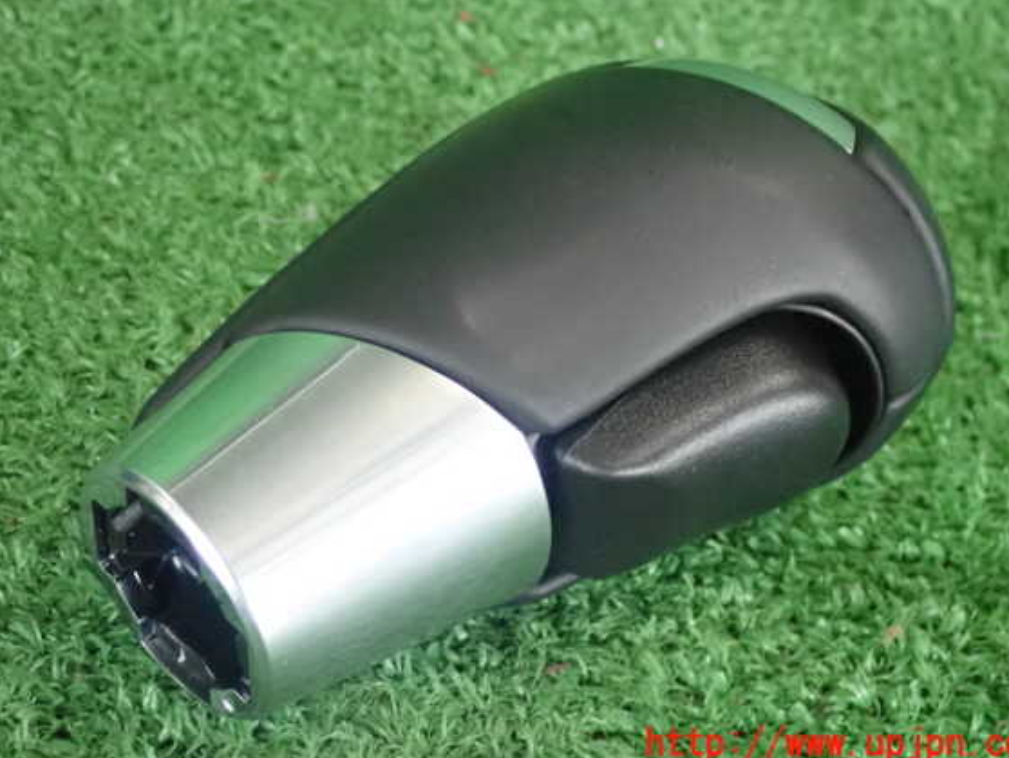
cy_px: 360
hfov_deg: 22.7
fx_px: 2508
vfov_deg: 17.2
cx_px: 512
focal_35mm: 86
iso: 2000
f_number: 4.4
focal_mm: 14.41
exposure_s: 1/80
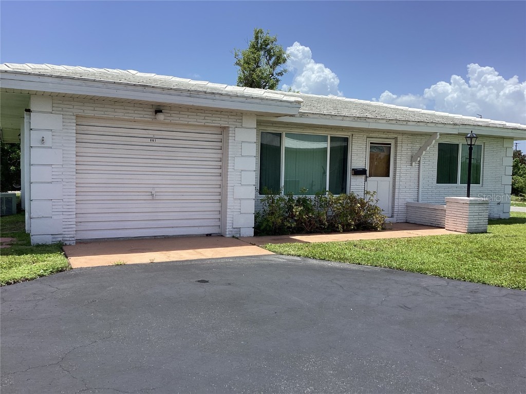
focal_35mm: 31
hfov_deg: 58.4
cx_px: 263
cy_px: 197
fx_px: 471
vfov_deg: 45.4
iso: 25
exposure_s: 1/1404
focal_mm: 3.3
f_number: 2.4
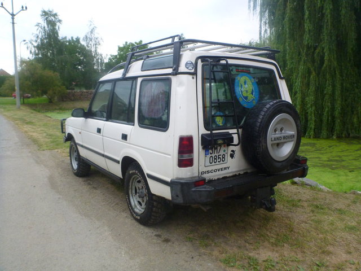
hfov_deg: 63.4
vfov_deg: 49.7
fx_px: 292
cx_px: 180
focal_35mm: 28
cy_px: 136
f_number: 3.3
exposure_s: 1/60
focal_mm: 4.9
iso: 320
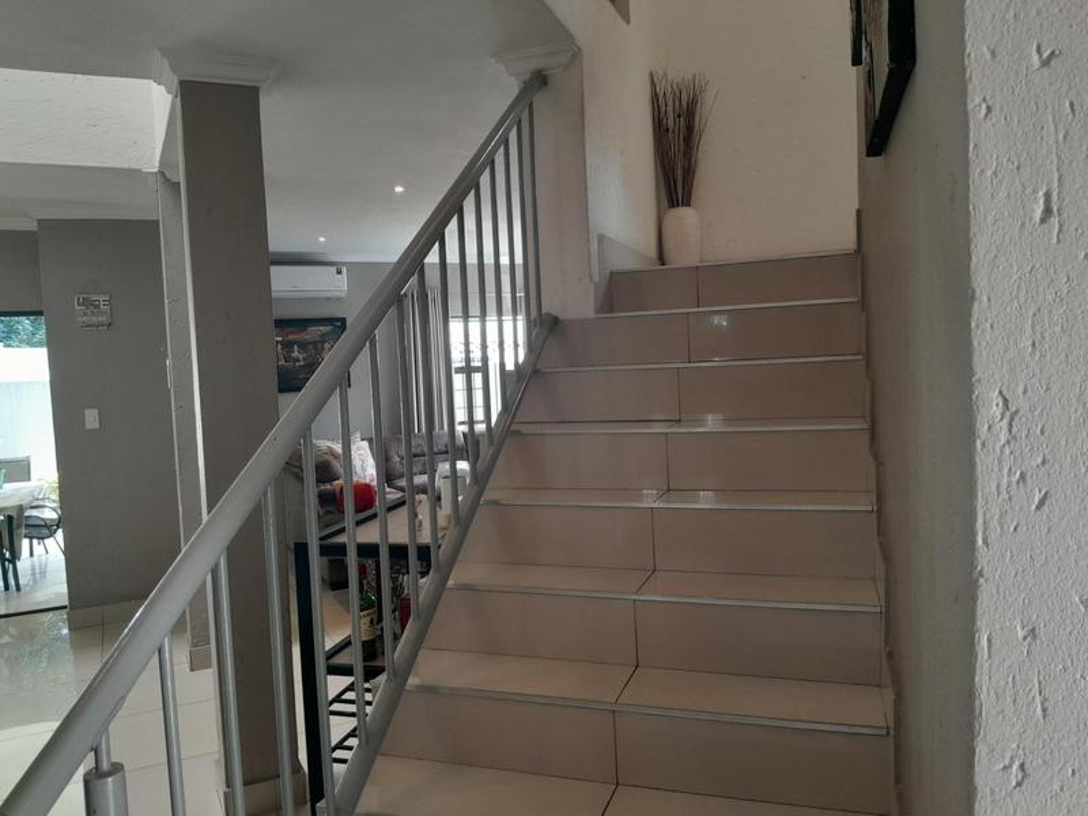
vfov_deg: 53.1
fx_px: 817
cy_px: 408
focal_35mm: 26
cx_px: 544
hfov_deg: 67.3
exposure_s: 1/50
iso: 200
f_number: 1.8
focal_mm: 3.98
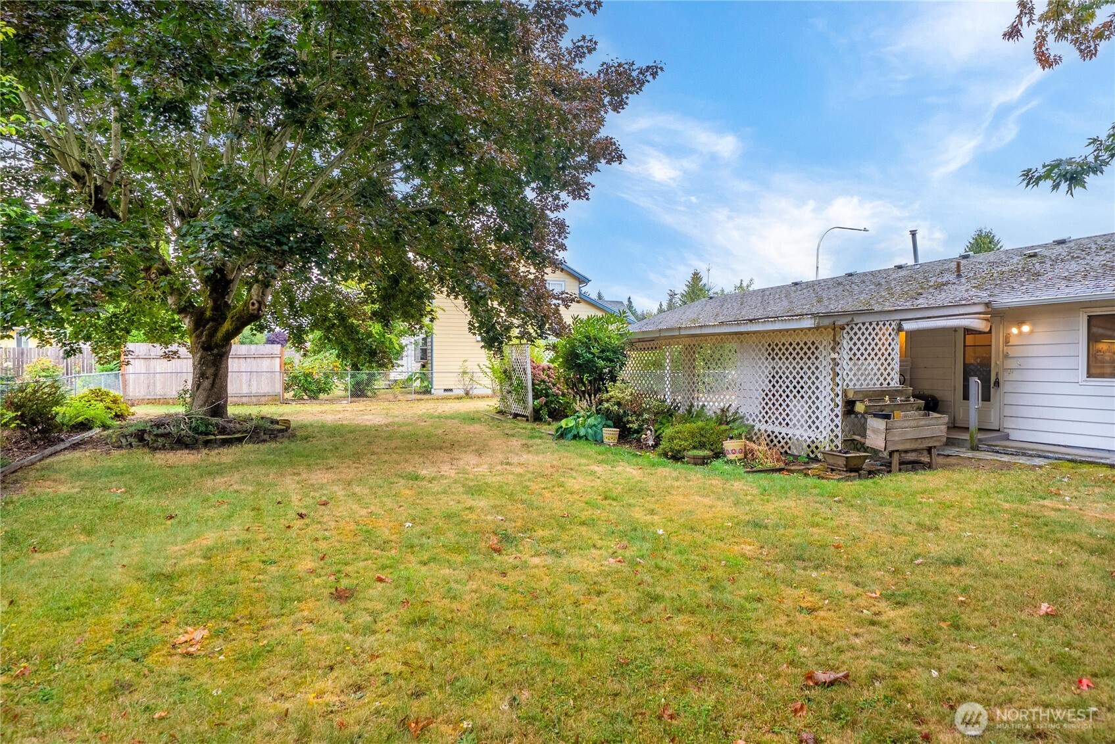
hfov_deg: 86.9
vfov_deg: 64.6
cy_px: 372
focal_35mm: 19
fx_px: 589
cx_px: 558
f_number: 7.1
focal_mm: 19
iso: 200
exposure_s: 1/30
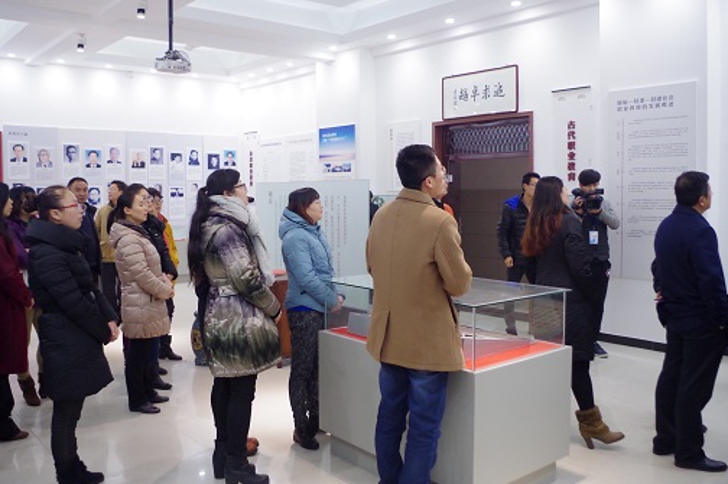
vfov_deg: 39.9
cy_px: 219
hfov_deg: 57.2
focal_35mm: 33
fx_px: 667
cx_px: 338
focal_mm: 20
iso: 1600
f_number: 4
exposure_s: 1/80
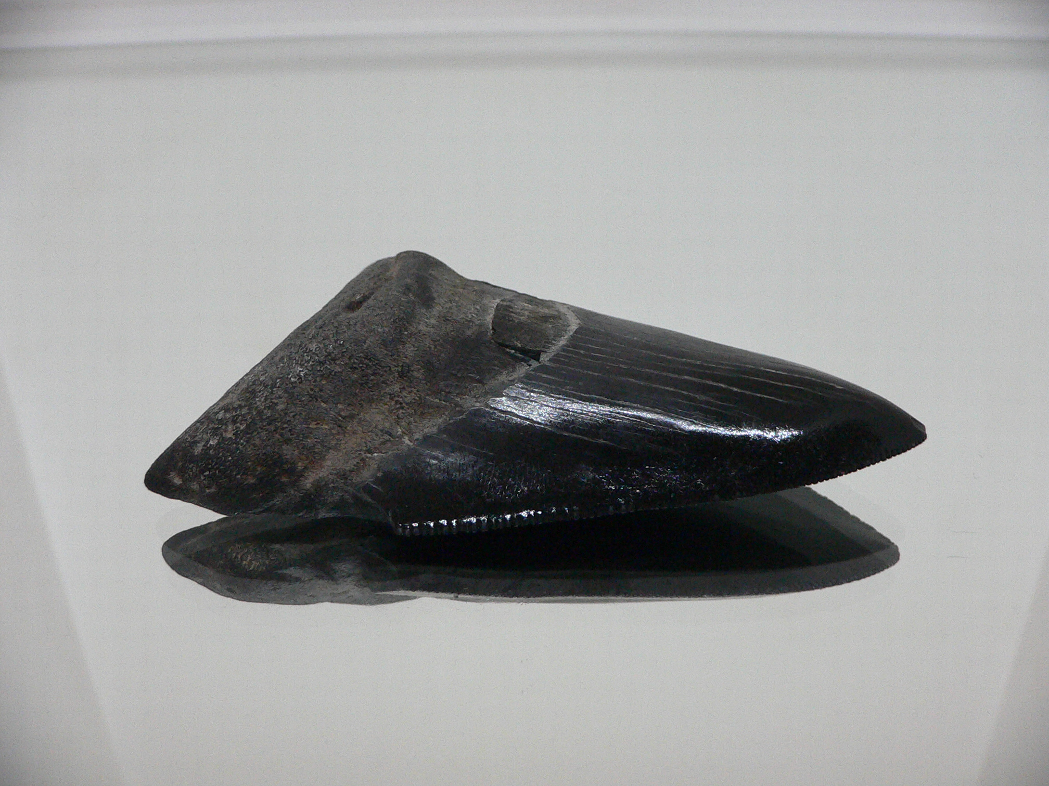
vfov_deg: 40.7
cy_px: 393
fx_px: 1061
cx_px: 524
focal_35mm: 35
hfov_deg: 52.6
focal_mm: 4.6
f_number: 2.8
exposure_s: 1/50
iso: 200
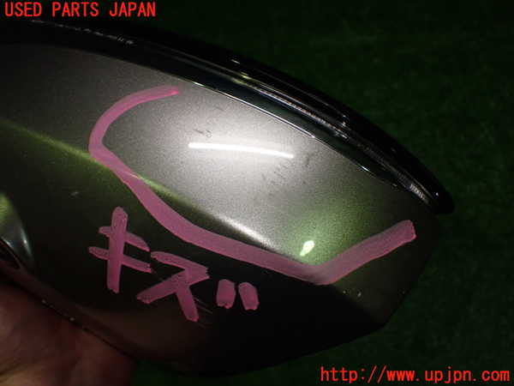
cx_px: 257
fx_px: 609
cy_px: 193
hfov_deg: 45.8
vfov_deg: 35.1
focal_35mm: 41
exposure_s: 1/160
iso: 400
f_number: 2.8
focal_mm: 7.31
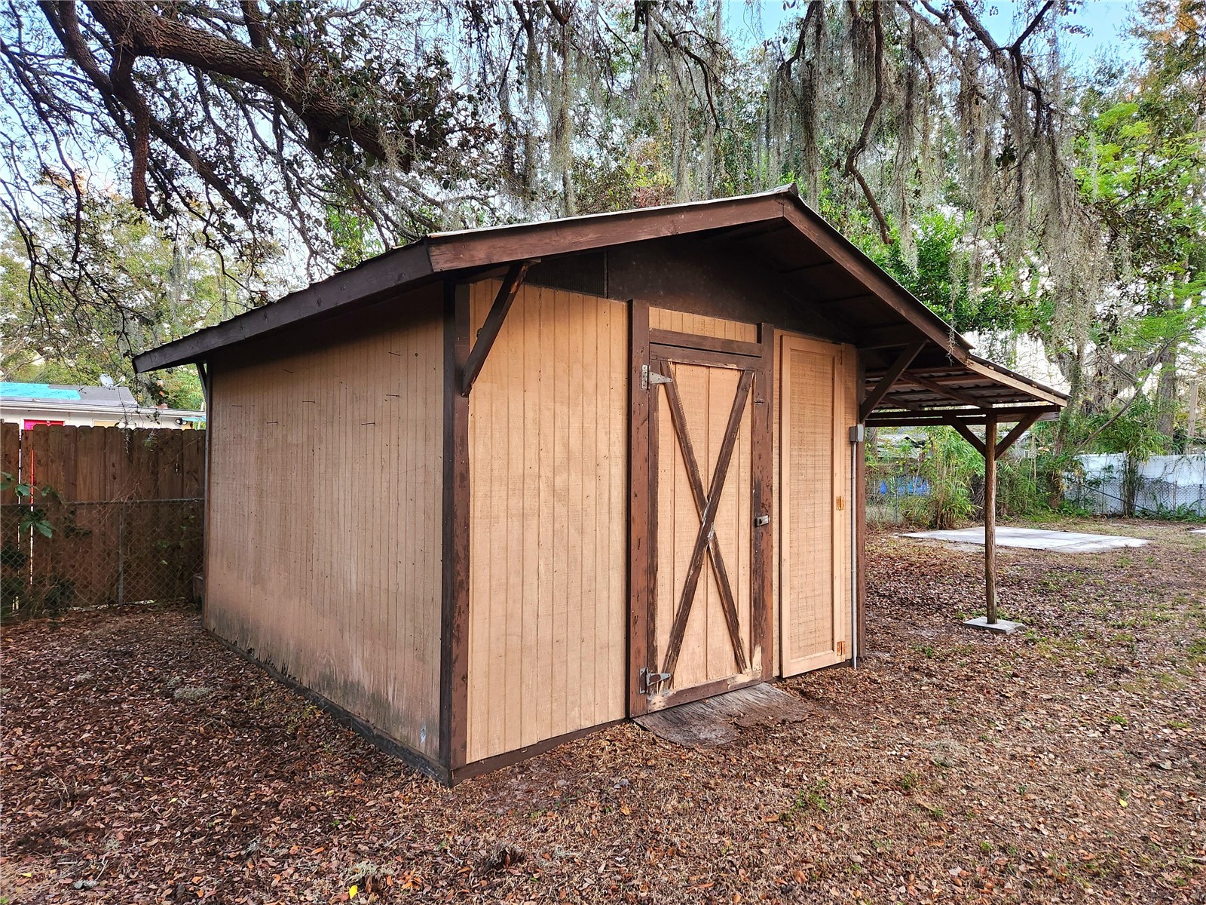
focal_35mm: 23
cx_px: 603
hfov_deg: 73.9
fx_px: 801
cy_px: 452
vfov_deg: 58.9
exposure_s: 1/120
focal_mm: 5.4
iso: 320
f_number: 1.8
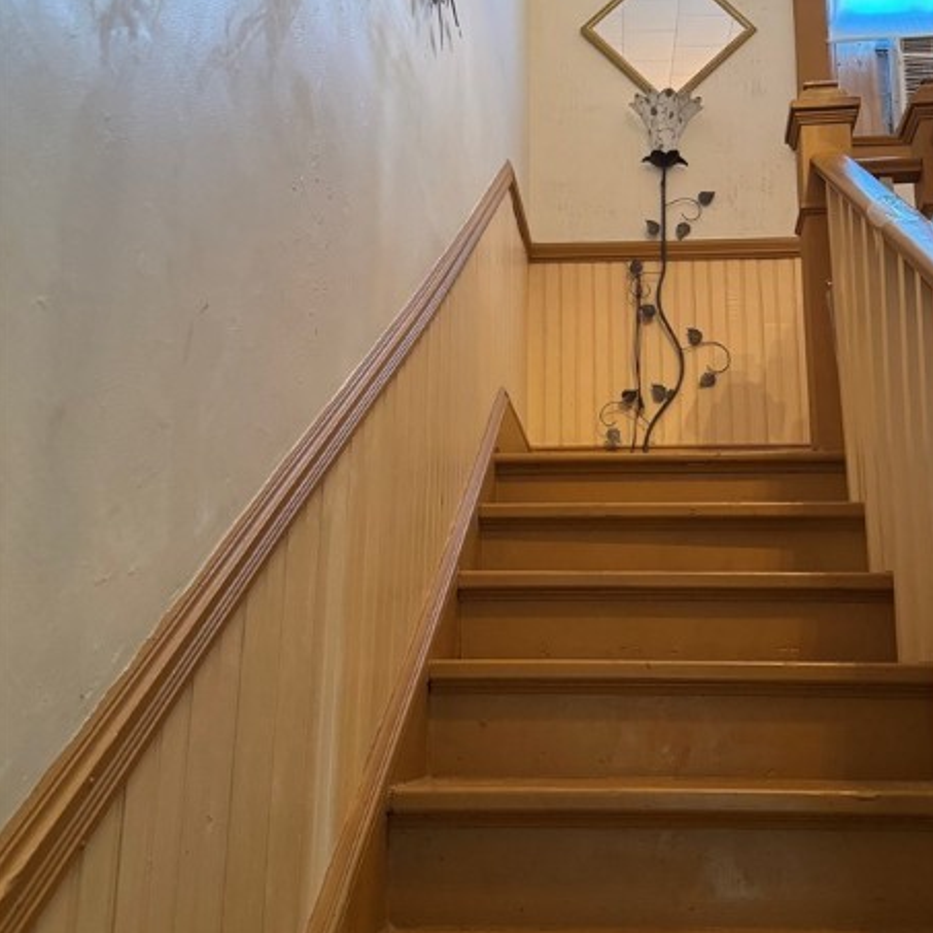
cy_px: 455
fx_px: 1098
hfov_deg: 45.6
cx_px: 589
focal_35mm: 36
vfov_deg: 46.0
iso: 800
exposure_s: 1/60
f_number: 1.78
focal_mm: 6.76
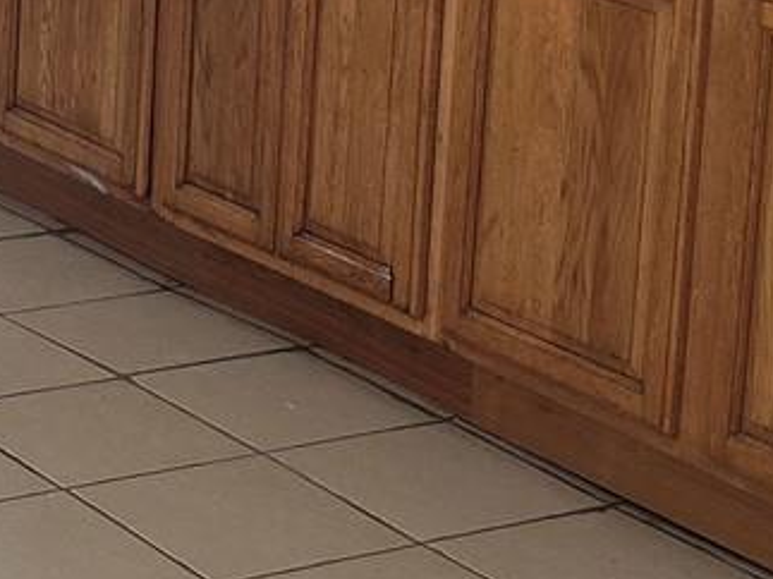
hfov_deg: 13.0
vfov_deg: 9.9
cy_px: -256
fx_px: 3259
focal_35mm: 146
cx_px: -285
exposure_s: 1/120
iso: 80
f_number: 1.7
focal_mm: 6.3
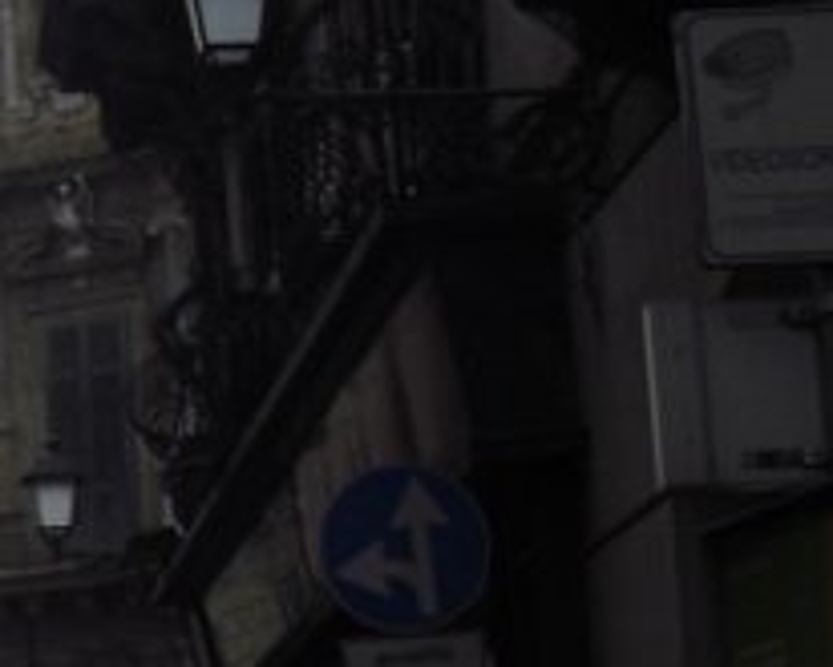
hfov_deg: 12.5
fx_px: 3552
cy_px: 558
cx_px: -522
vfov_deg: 10.7
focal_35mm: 144
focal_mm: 6.2
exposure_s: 1/100
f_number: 8
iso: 100
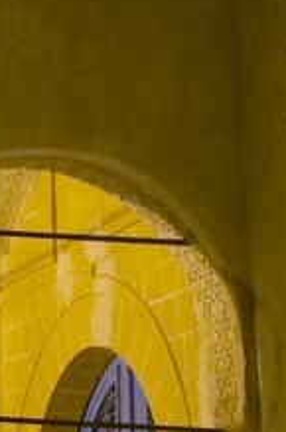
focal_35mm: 190
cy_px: 243
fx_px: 2272
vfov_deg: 10.9
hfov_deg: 7.0
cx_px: -274
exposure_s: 1/25
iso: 1600
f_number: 4.5
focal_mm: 23
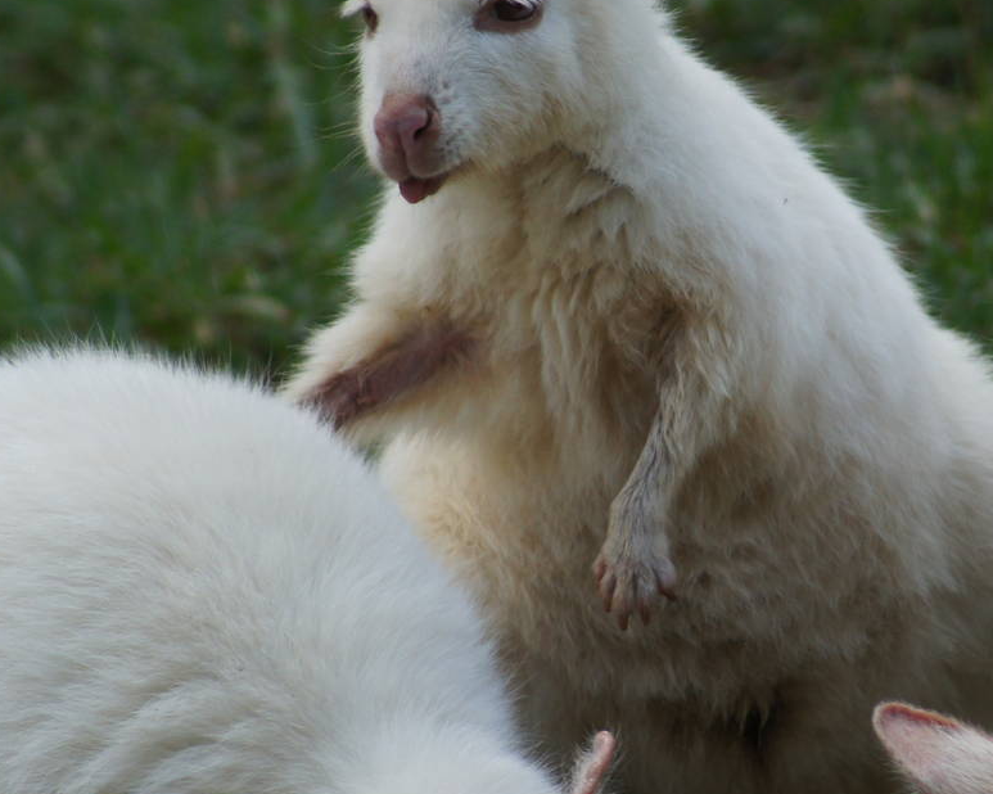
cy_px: 490
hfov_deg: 2.7
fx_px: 21390
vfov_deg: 2.1
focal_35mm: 728
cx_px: 767
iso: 400
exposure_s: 1/500
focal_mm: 250
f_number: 6.3
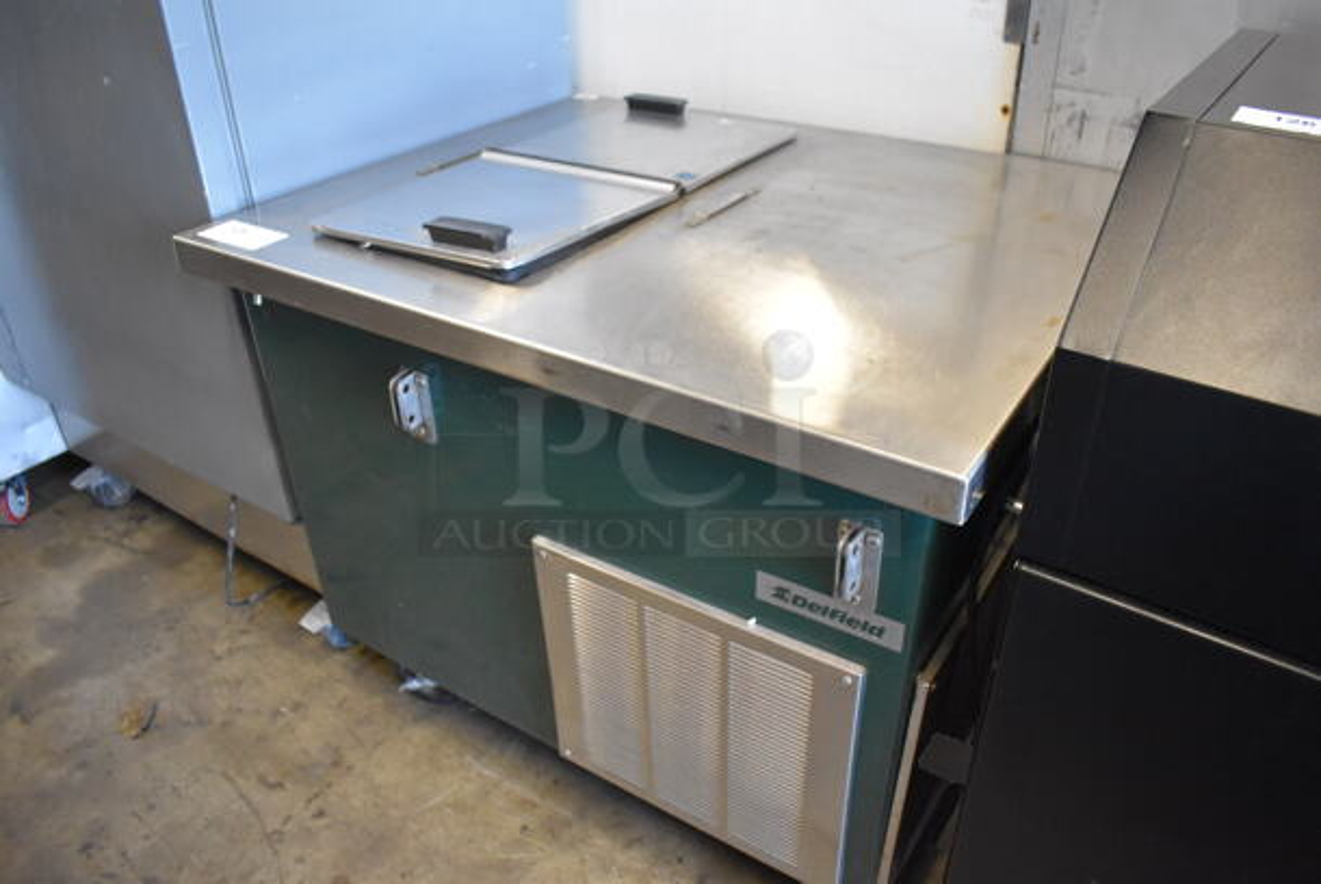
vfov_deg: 48.0
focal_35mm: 27
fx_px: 992
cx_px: 660
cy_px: 442
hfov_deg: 67.3
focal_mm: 18
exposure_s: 1/125
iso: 3200
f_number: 3.5
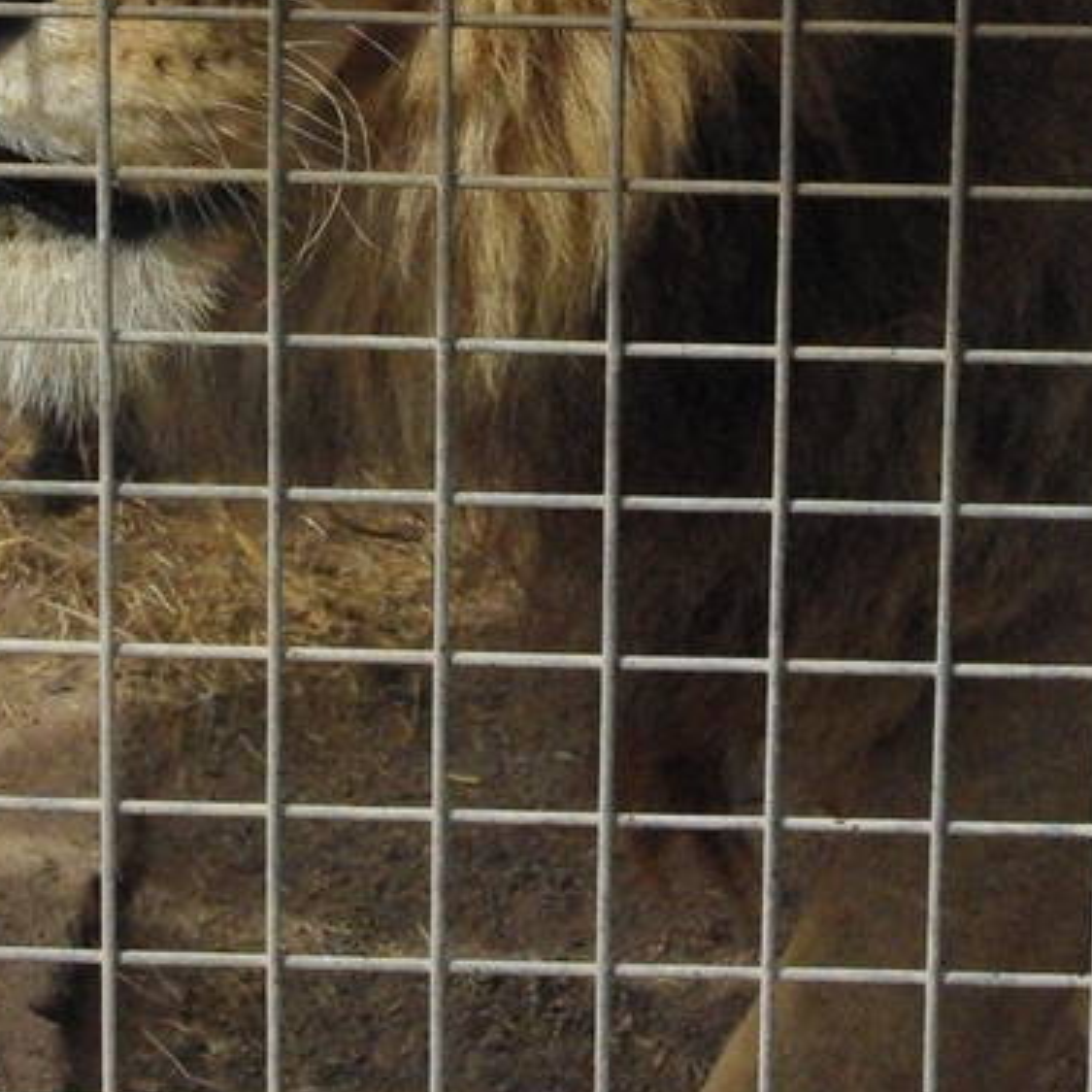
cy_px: 28
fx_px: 6603
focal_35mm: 185
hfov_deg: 9.4
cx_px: 705
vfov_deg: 9.4
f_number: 9.5
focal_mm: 34
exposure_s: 1/1500
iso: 1600
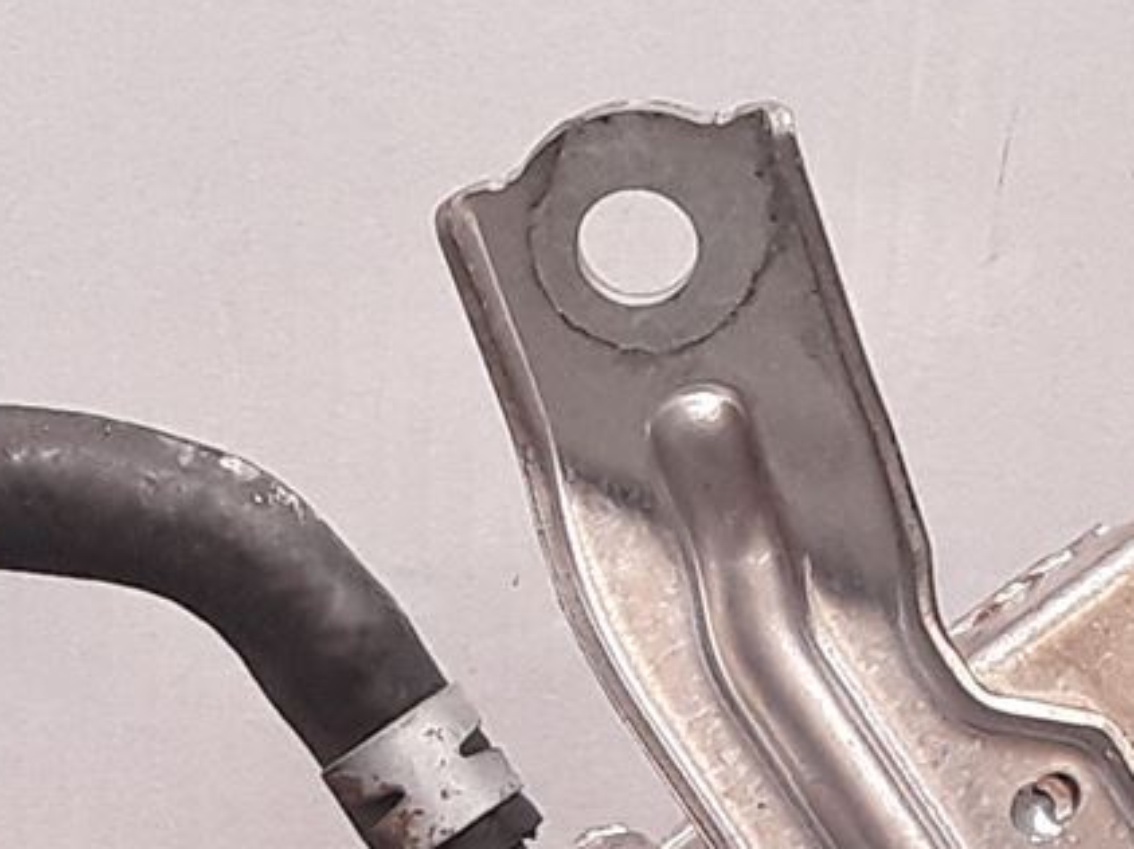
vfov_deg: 10.2
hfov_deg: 14.4
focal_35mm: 136
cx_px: 263
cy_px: 1601
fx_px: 4453
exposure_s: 1/50
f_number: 1.9
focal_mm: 2.91
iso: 50
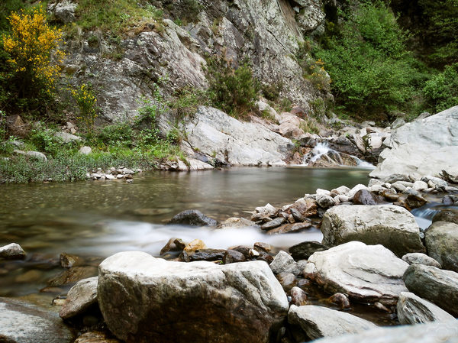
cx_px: 229
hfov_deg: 65.4
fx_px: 357
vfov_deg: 51.3
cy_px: 172
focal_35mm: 27
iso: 1000
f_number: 2
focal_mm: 3.79
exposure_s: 14.5
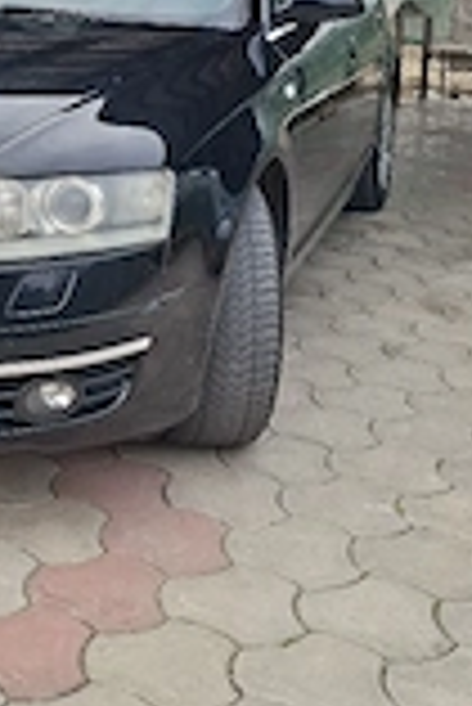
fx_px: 1197
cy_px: 171
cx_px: 9
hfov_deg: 21.6
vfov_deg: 32.2
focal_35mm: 61
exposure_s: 1/208
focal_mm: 5.54
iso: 50
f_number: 1.8
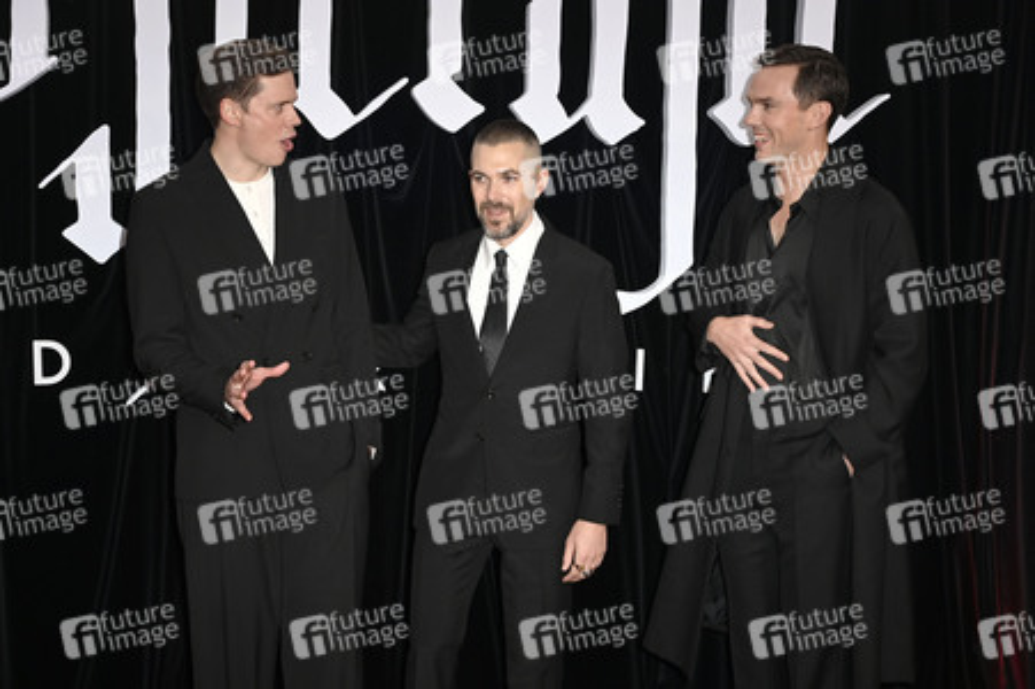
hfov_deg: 30.5
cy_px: 344
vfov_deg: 20.6
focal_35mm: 66
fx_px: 1896
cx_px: 518
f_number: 5.6
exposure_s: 1/250
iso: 1250
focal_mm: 66
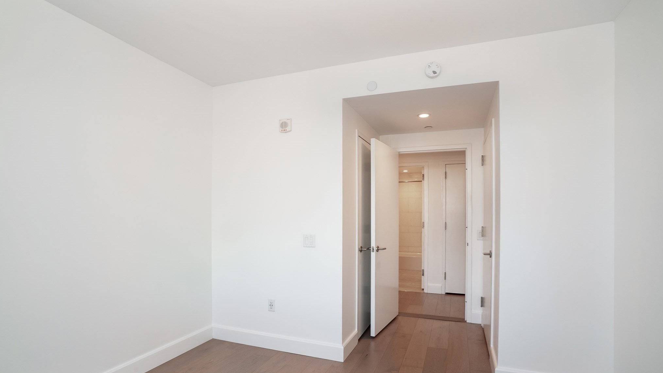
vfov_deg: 60.6
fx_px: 316
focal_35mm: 18
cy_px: 219
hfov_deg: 92.7
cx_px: 332
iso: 400
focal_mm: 17
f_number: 11
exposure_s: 1/10
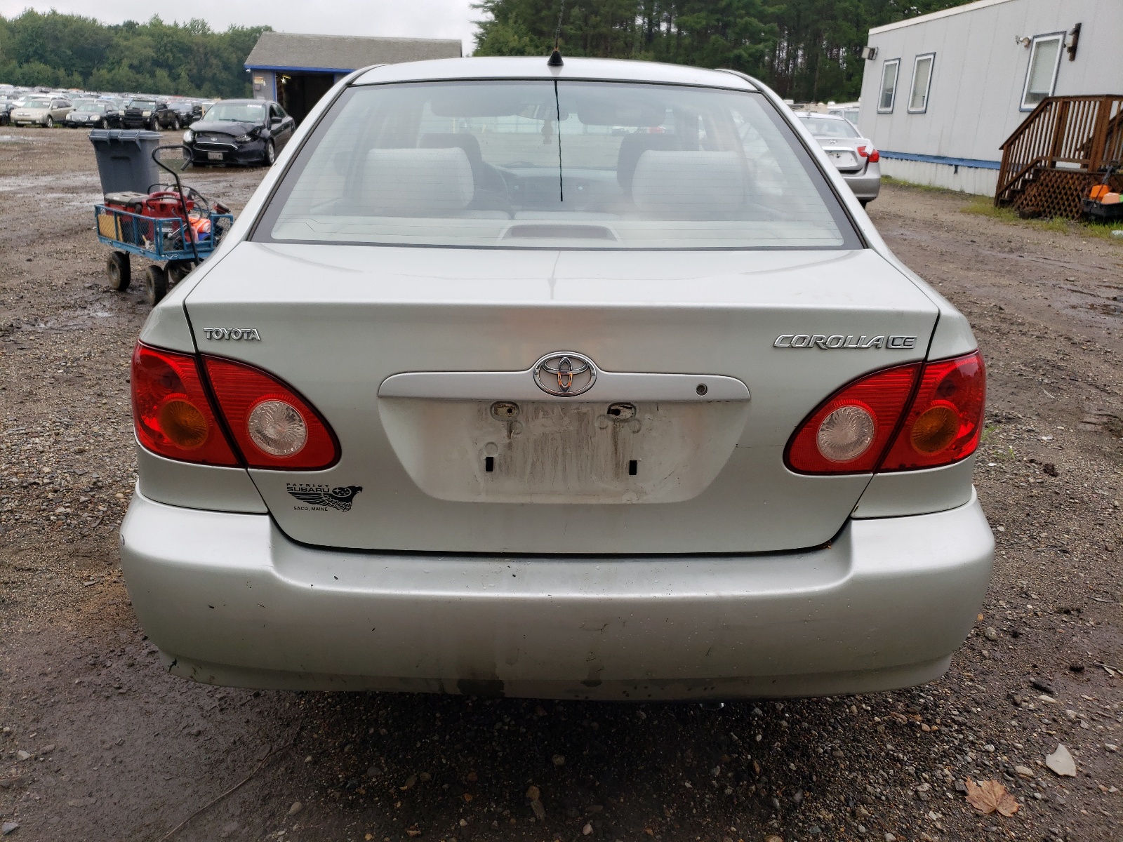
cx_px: 562
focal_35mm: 26
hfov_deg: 67.3
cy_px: 421
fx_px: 843
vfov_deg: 53.1
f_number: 1.5
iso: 50
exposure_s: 1/714
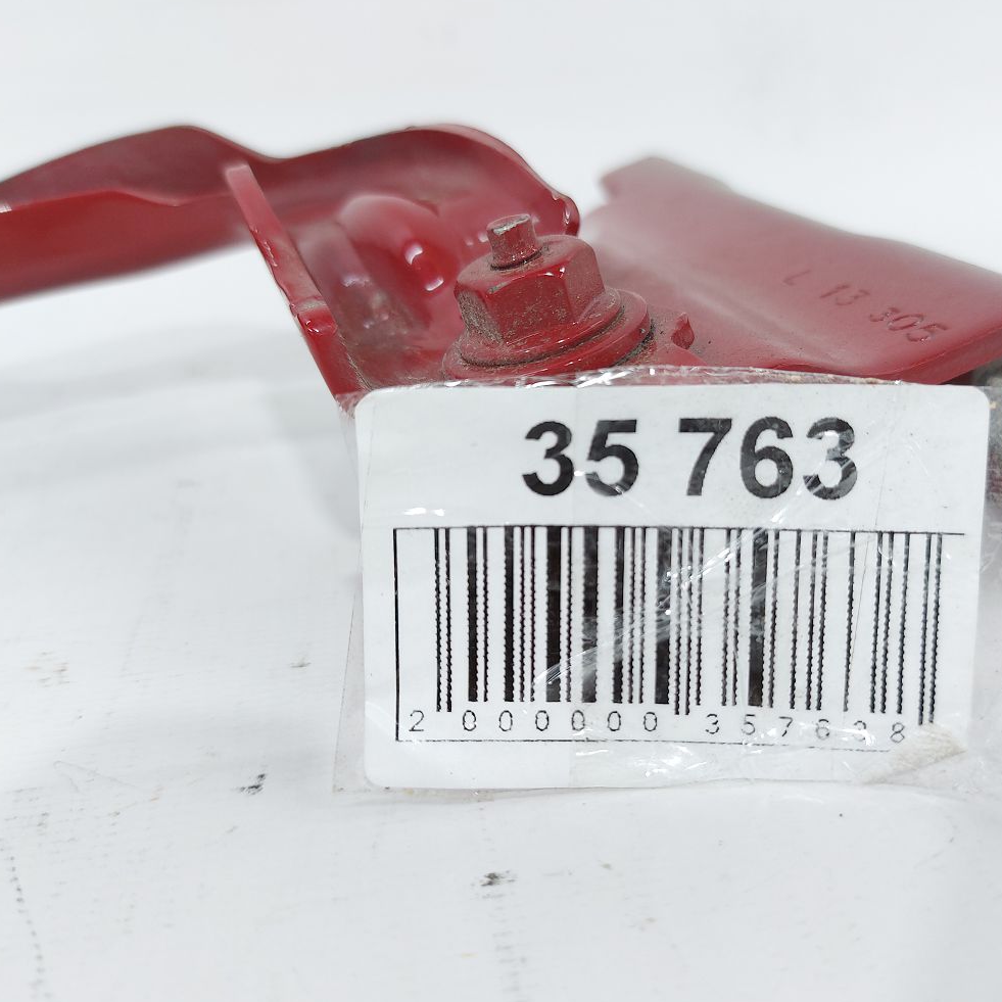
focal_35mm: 30
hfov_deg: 53.8
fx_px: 982
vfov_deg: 54.0
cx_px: 582
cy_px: 517
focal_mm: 5.23
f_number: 1.8
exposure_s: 1/50
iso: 64
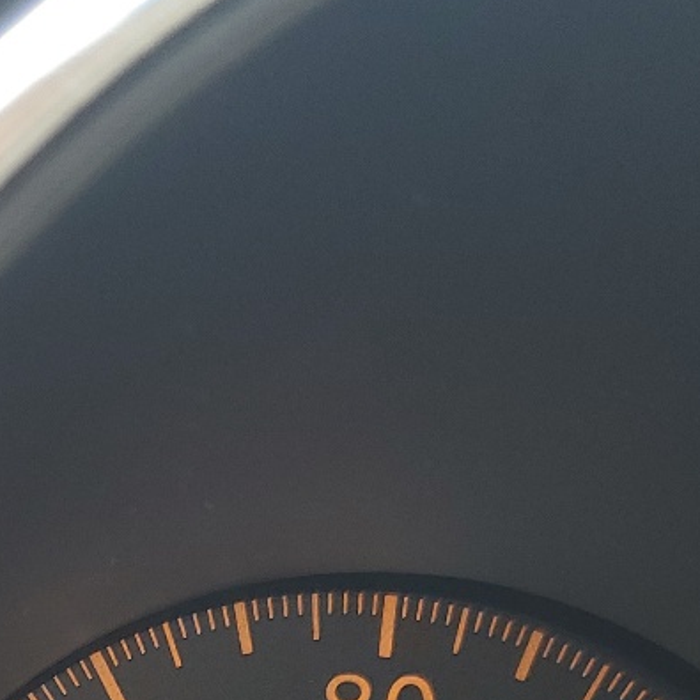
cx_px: -67
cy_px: 1023
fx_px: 2128
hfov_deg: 18.0
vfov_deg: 17.0
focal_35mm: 93
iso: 50
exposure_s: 1/182
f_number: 1.5
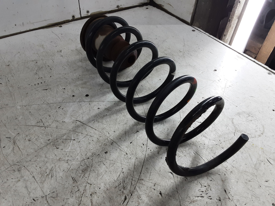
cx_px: 138
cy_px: 103
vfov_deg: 51.4
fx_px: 214
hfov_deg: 65.3
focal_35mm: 27
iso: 80
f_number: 1.9
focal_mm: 2.91
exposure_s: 1/50
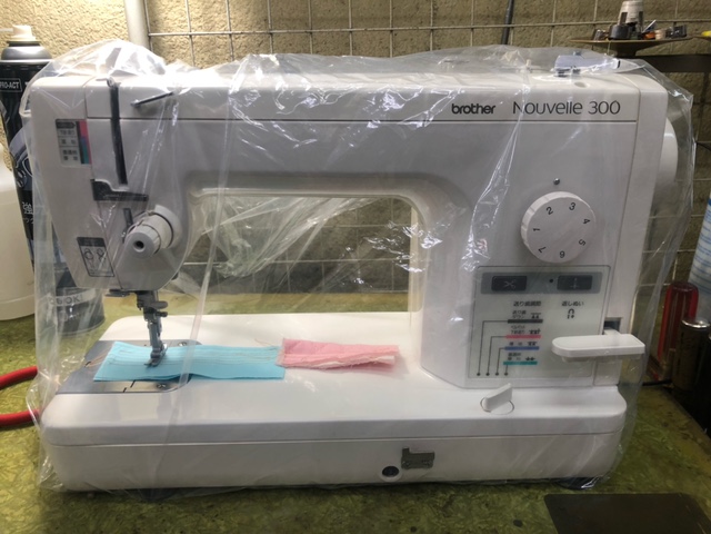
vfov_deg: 49.7
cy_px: 267
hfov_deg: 63.4
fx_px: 575
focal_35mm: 28
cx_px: 356
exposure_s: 1/50
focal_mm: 4
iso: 25
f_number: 1.8
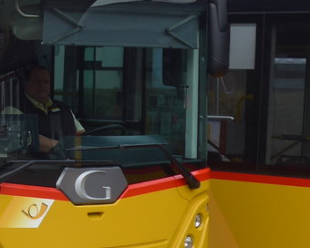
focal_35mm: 179
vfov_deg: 8.6
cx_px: -153
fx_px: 1642
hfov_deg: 10.4
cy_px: 63
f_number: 3.3
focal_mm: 10.7
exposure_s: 1/400
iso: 80
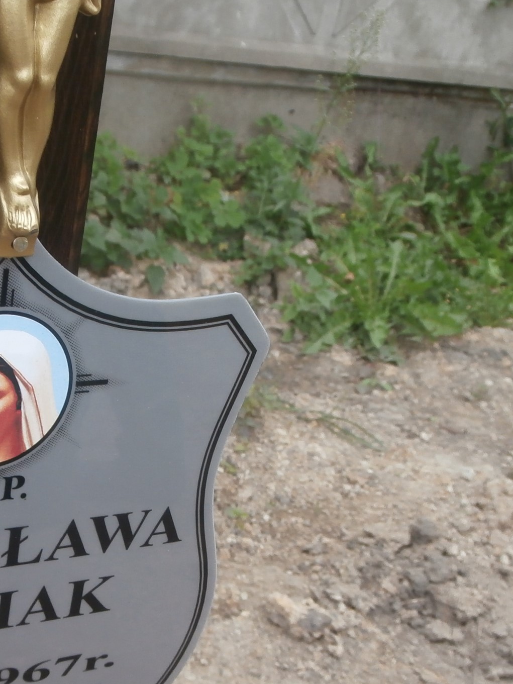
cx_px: 101
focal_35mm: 66
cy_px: 471
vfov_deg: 29.1
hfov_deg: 22.0
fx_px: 1304
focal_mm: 5.36
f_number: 3.5
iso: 100
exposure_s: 1/160
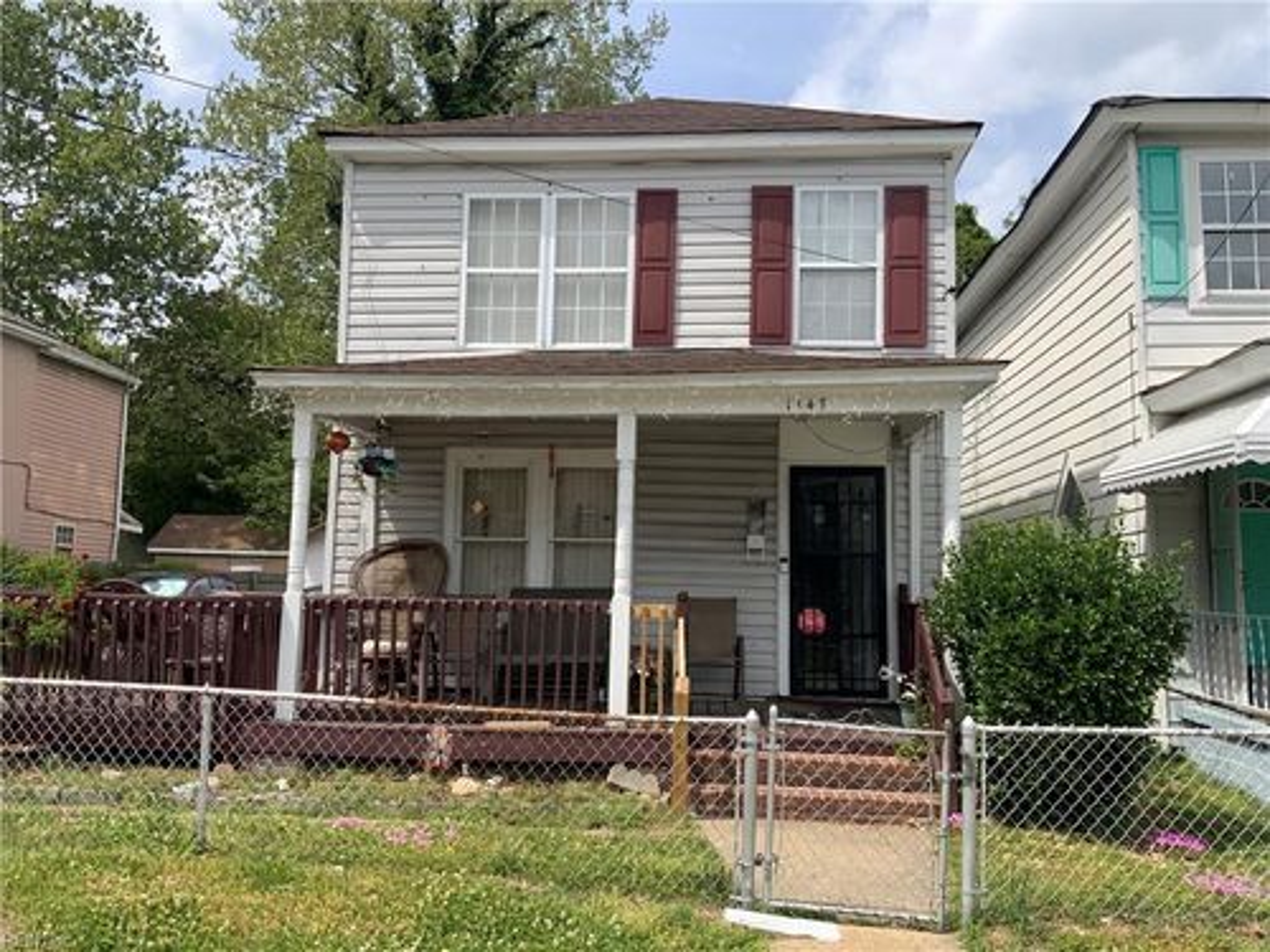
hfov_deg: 61.7
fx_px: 1064
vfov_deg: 48.2
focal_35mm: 29
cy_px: 476
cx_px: 635
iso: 16
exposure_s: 1/1848
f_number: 1.8
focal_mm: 3
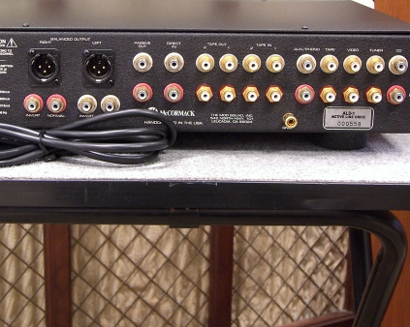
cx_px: 156
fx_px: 825
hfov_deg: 27.8
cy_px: 101
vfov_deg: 22.3
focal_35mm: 68
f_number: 3.1
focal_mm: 9.5
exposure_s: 1/6
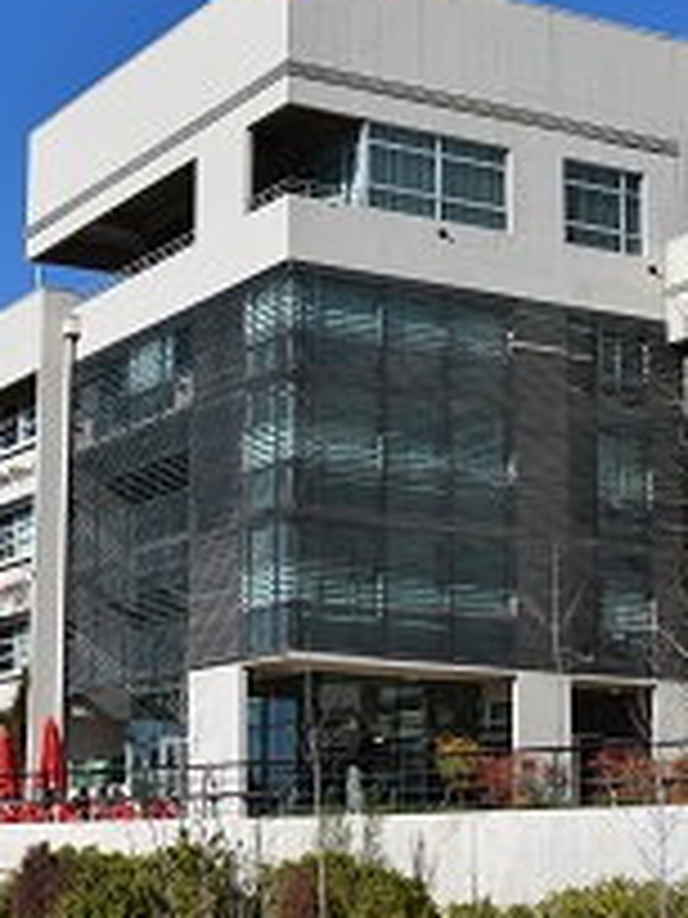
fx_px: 2306
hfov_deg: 16.9
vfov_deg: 22.5
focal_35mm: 87
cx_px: 187
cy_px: 497
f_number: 11
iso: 200
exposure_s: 1/500
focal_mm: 29
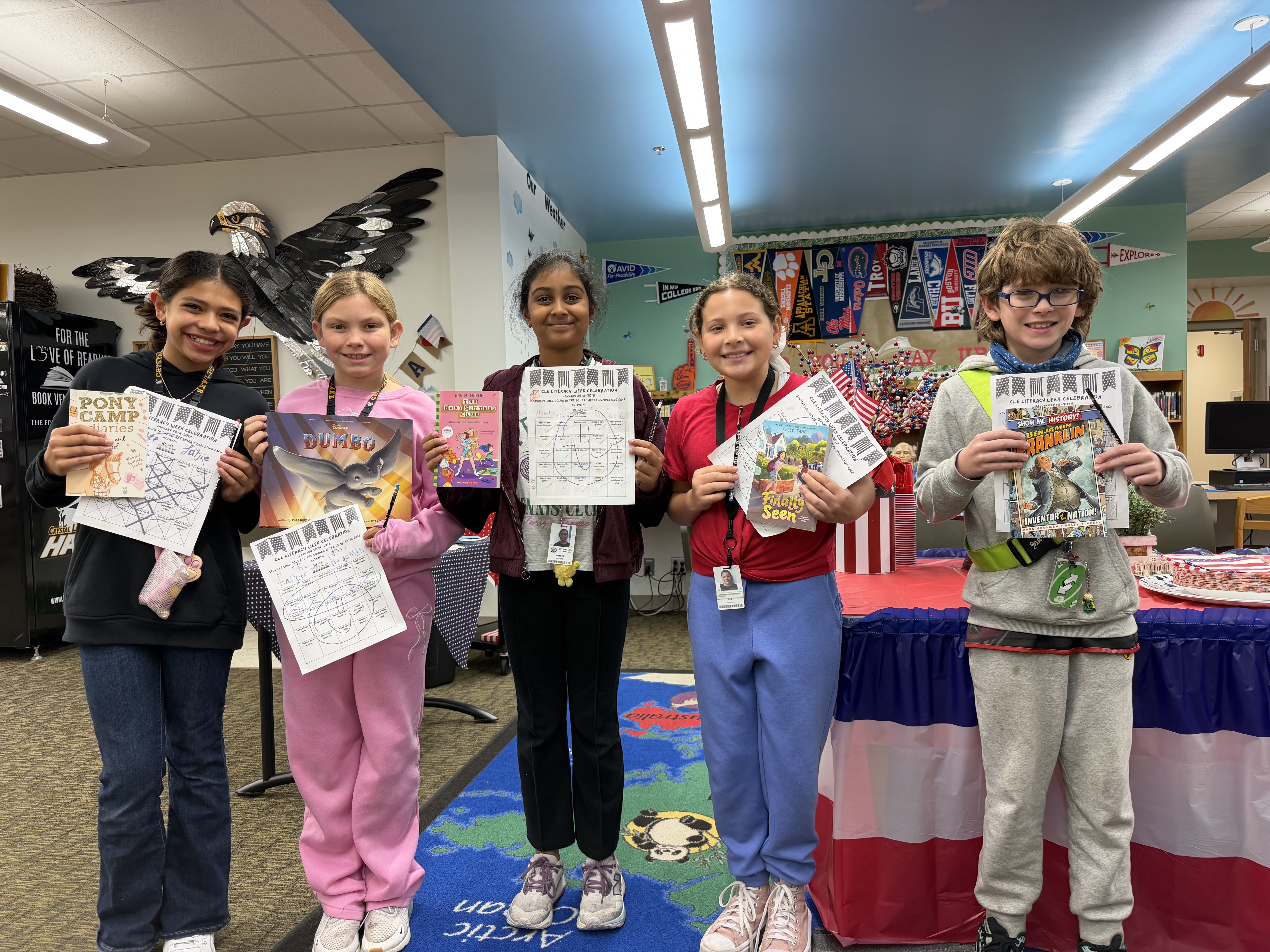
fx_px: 881
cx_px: 635
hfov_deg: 71.6
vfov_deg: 56.8
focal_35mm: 24
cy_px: 476
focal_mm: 6.76
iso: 200
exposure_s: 1/120
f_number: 1.78
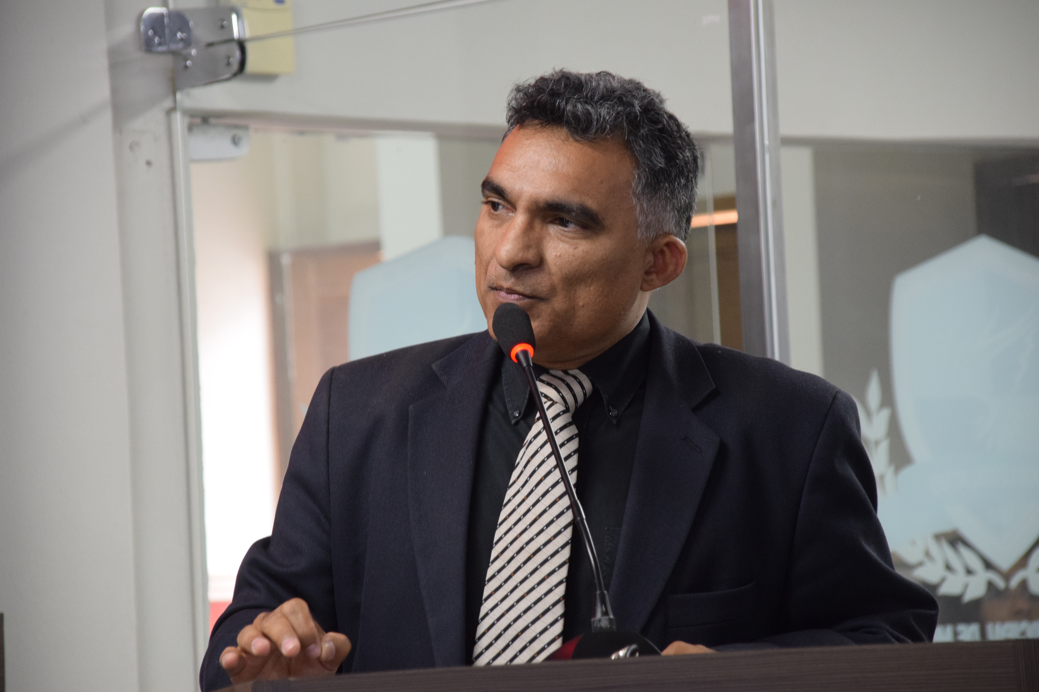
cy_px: 346
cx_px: 520
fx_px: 5411
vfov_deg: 7.3
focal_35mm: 188
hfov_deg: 11.0
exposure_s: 1/50
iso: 1600
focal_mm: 125
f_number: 5.6
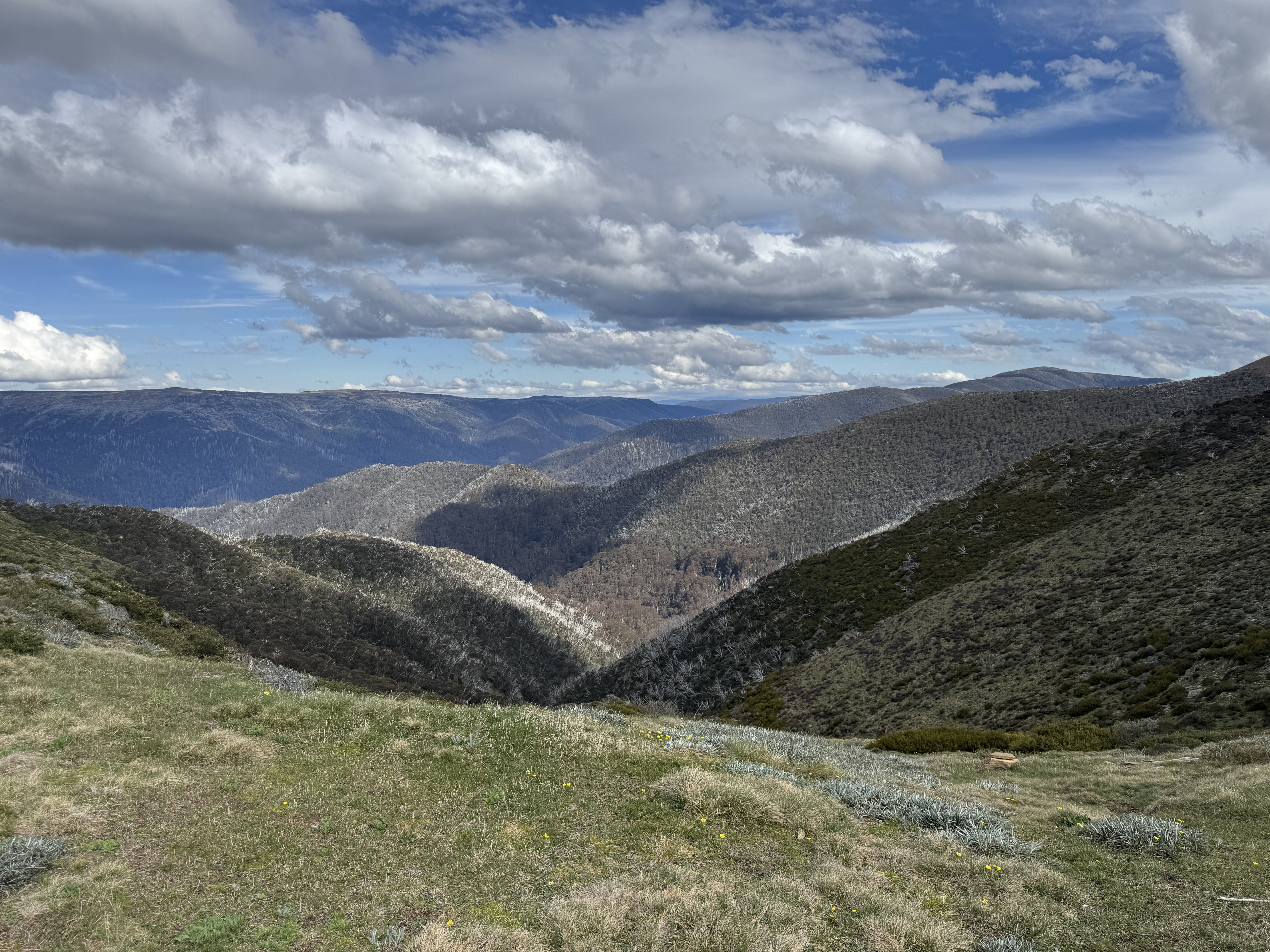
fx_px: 881
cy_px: 476
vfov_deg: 56.8
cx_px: 635
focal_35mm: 24
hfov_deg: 71.6
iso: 80
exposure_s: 1/6410
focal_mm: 6.76
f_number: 1.78
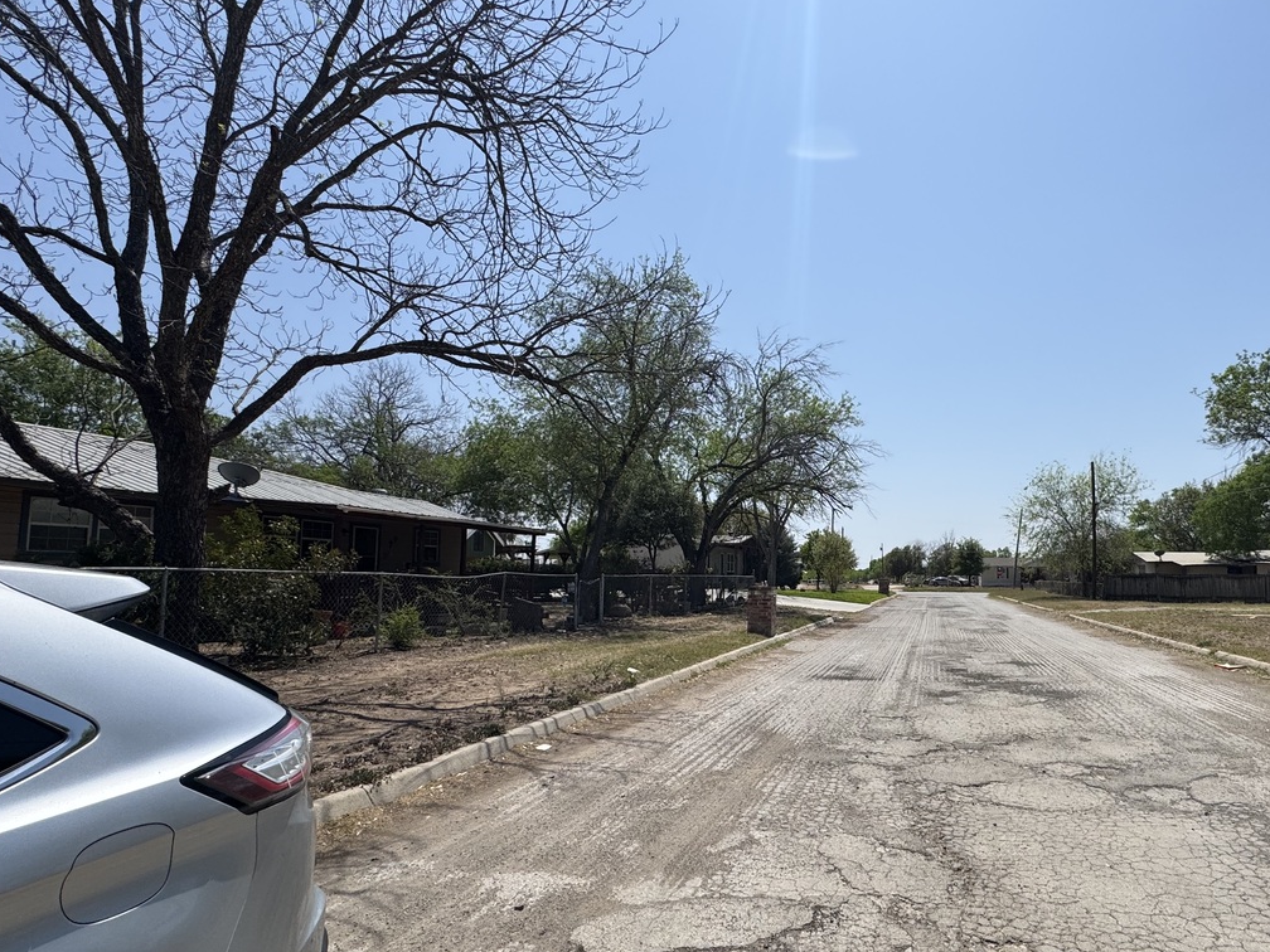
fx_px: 734
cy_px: 515
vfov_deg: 65.9
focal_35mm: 20
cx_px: 811
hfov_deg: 79.9
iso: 50
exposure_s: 1/3390
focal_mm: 2.22
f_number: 2.2
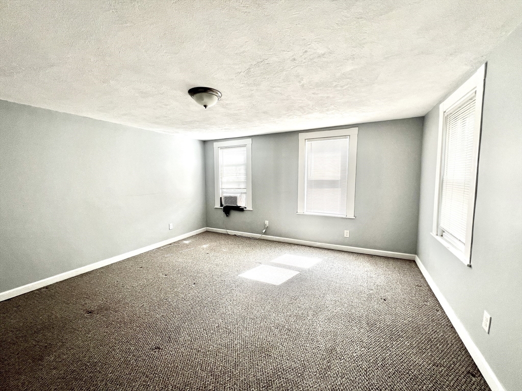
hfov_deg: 106.2
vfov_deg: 89.9
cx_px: 261
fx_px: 196
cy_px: 196
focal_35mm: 13
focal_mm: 1.57
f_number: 1.8
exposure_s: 1/99
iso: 40
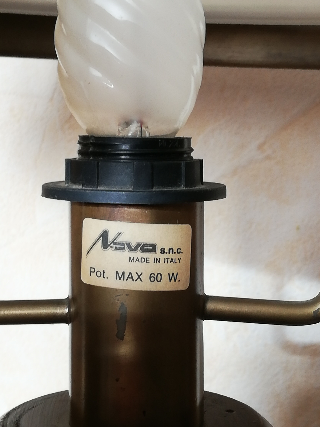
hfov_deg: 18.2
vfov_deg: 24.1
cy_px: 214
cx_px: 160
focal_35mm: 81
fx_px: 998
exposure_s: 1/33.3
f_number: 2.2
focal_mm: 3.81
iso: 200
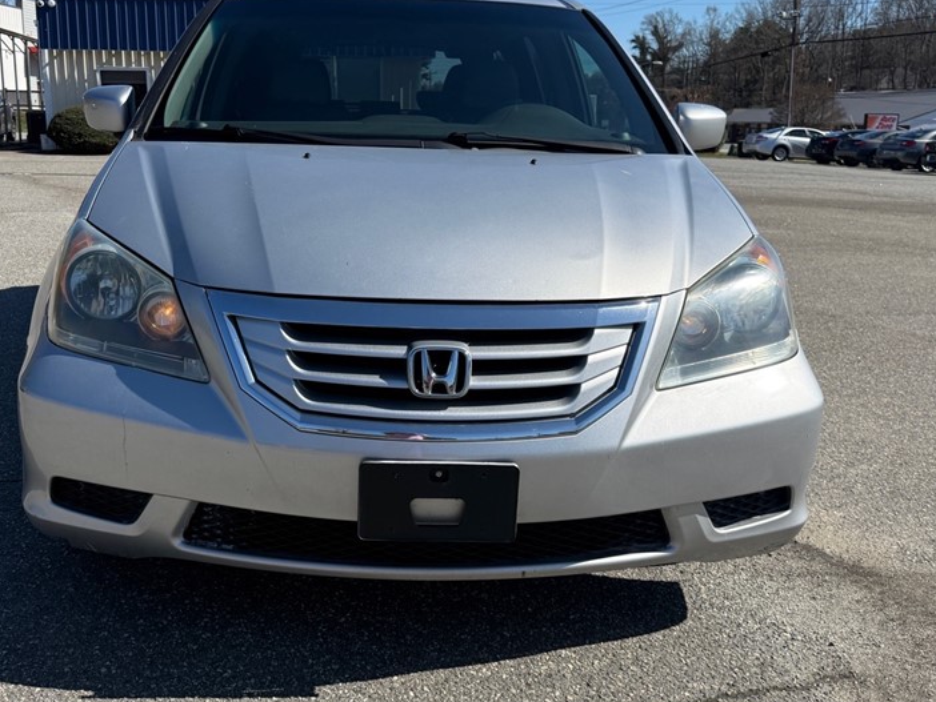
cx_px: 395
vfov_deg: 40.7
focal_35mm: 35
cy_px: 333
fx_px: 947
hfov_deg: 52.4
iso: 125
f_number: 1.78
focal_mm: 6.76
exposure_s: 1/6711
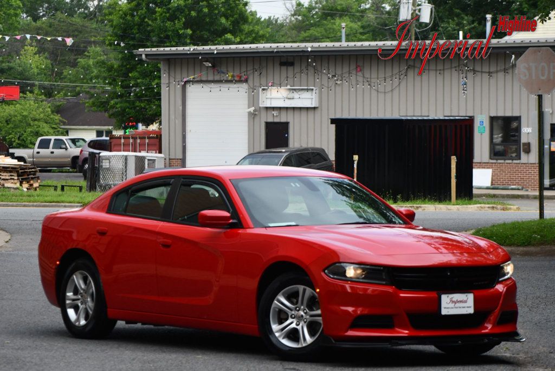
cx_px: 278
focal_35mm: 153
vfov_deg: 9.0
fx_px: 2360
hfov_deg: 13.4
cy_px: 186
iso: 200
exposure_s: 1/250
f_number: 5.6
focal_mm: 102
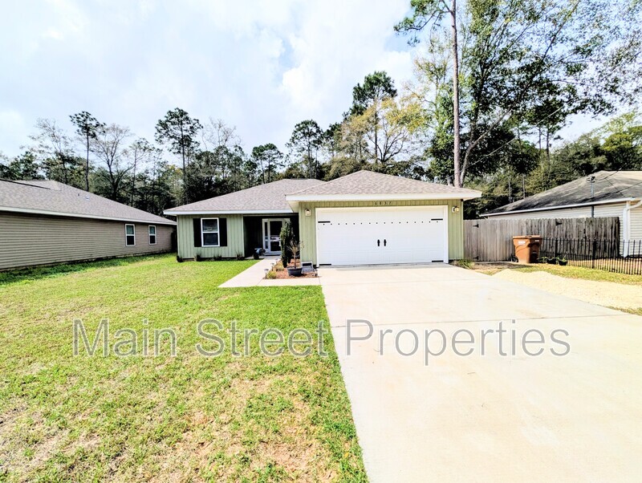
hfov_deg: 110.5
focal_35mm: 12
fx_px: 223
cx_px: 321
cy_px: 242
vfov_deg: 94.6
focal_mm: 2.02
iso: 50
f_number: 1.7
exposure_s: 1/3663
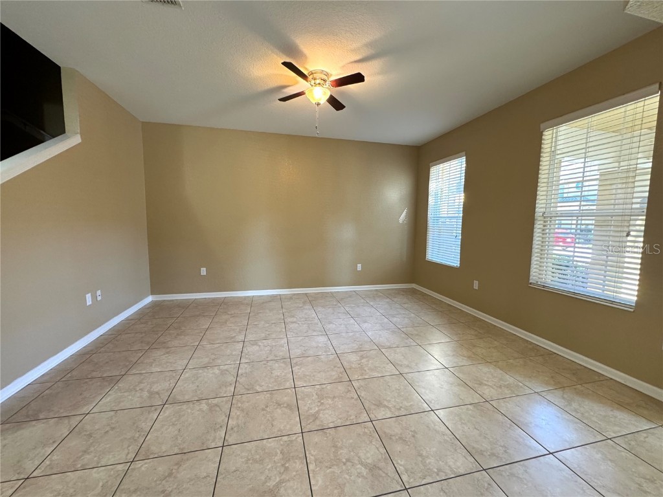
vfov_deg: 85.7
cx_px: 332
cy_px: 248
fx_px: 268
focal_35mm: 14
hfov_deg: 102.1
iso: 250
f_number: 2.2
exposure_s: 1/60
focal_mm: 2.22
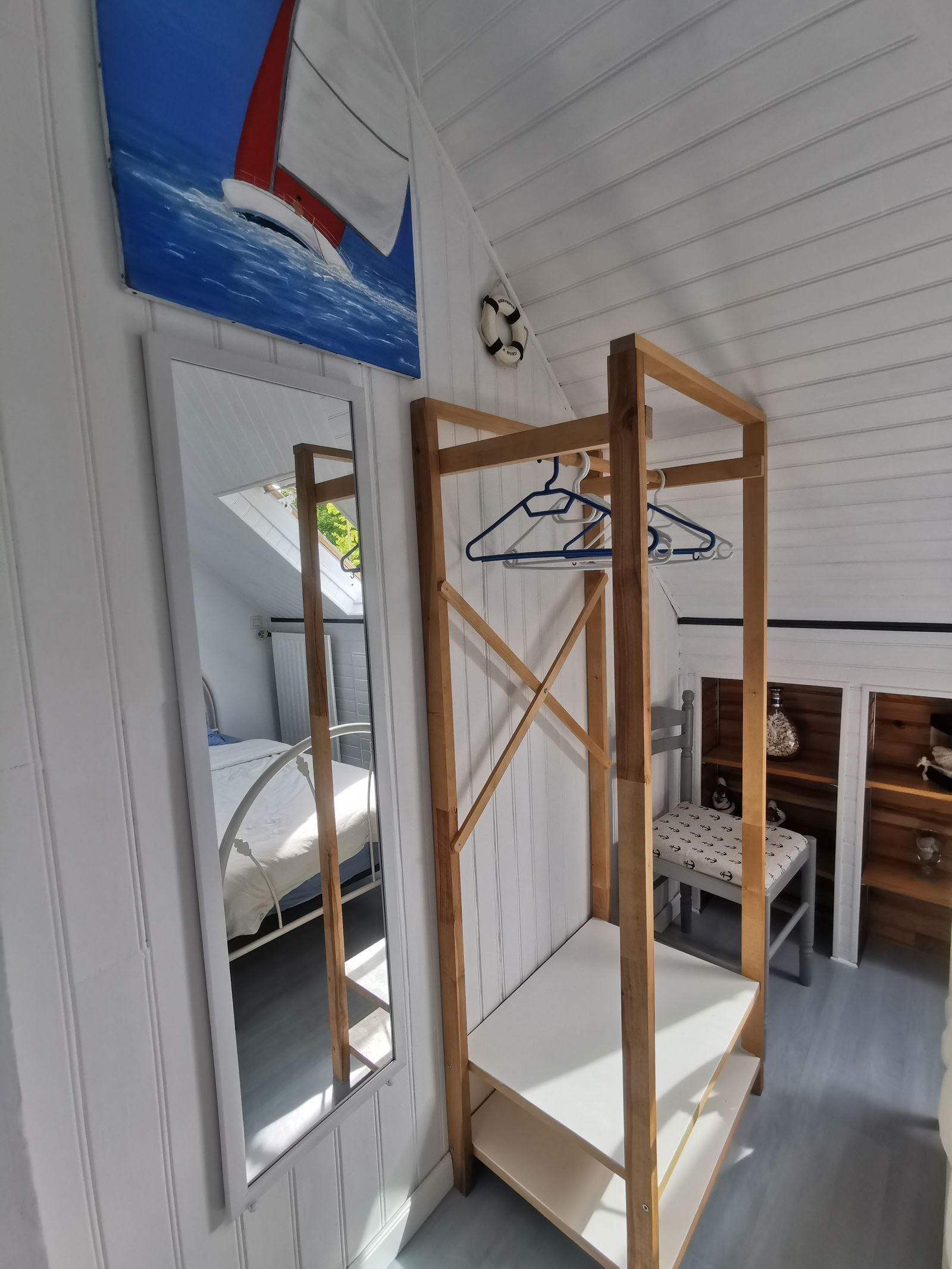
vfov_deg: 94.5
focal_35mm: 16
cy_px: 634
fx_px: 587
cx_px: 476
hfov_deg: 78.1
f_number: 2.2
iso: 50
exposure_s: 1/116
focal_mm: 2.35
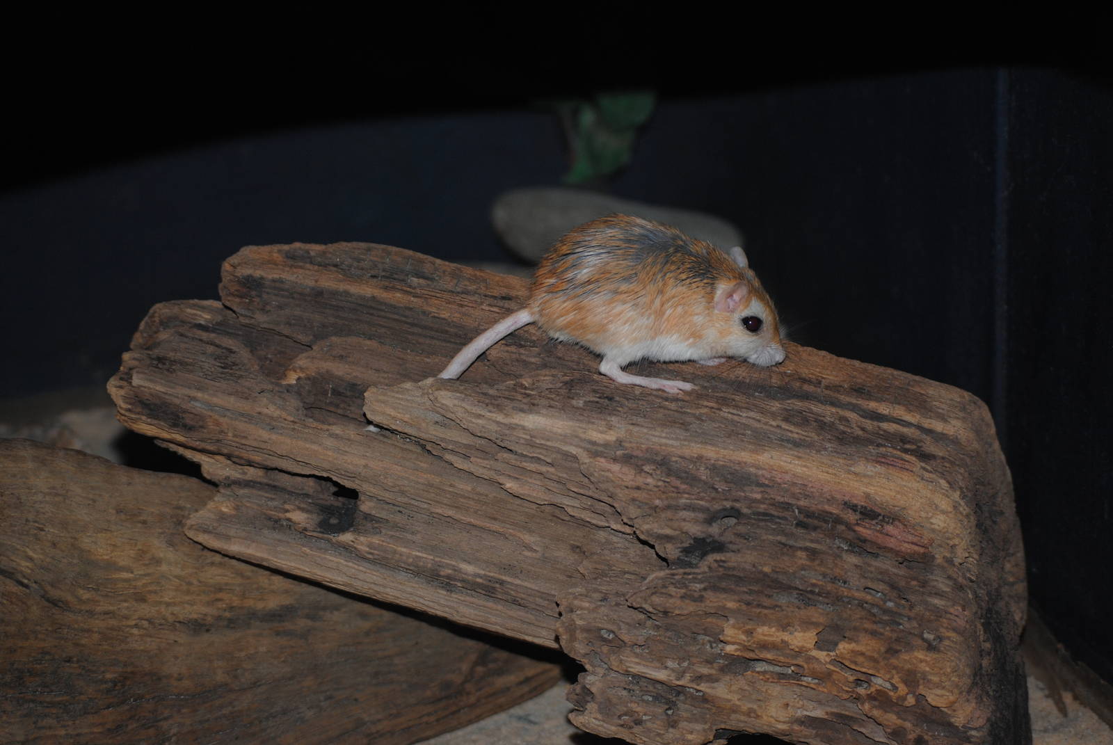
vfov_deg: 16.6
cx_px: 556
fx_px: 2554
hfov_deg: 24.6
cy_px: 372
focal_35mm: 82
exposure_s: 1/60
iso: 200
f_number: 4
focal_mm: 55
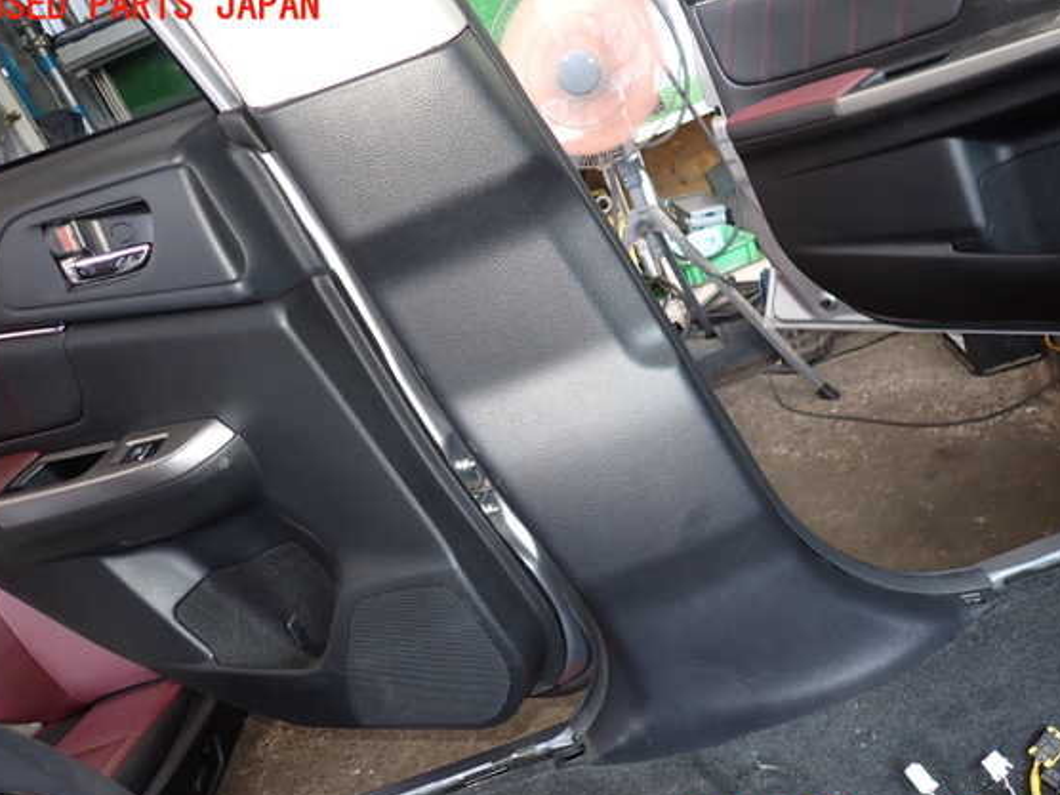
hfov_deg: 65.3
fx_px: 827
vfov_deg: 51.3
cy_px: 412
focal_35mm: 27
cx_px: 545
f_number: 2
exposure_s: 1/60
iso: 200
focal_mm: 4.5
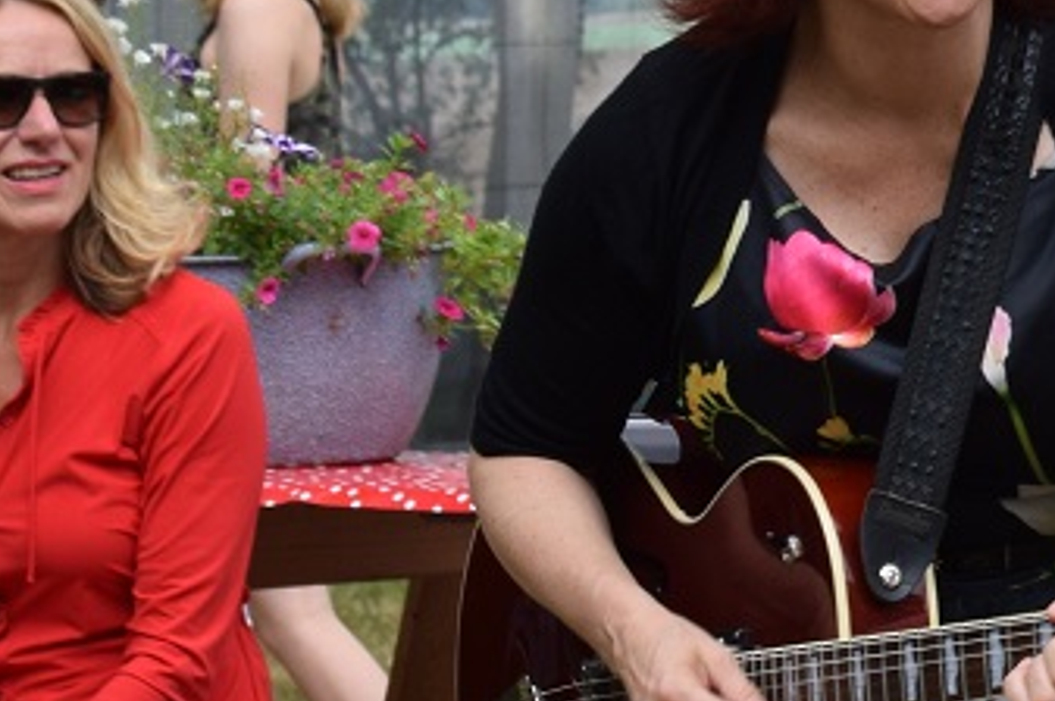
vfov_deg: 2.9
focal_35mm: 468
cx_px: 1885
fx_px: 13701
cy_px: 748
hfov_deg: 4.4
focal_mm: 70
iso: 200
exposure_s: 1/250
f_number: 8
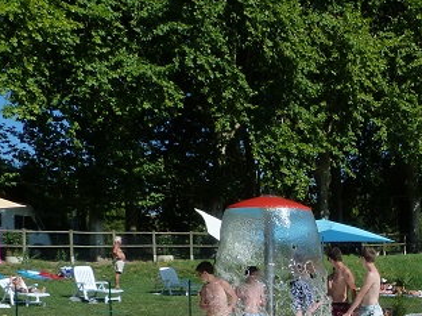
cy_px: 332
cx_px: 445
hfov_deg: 28.0
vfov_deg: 21.9
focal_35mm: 64
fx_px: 779
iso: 125
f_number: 5.6
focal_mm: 4.5
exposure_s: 1/500
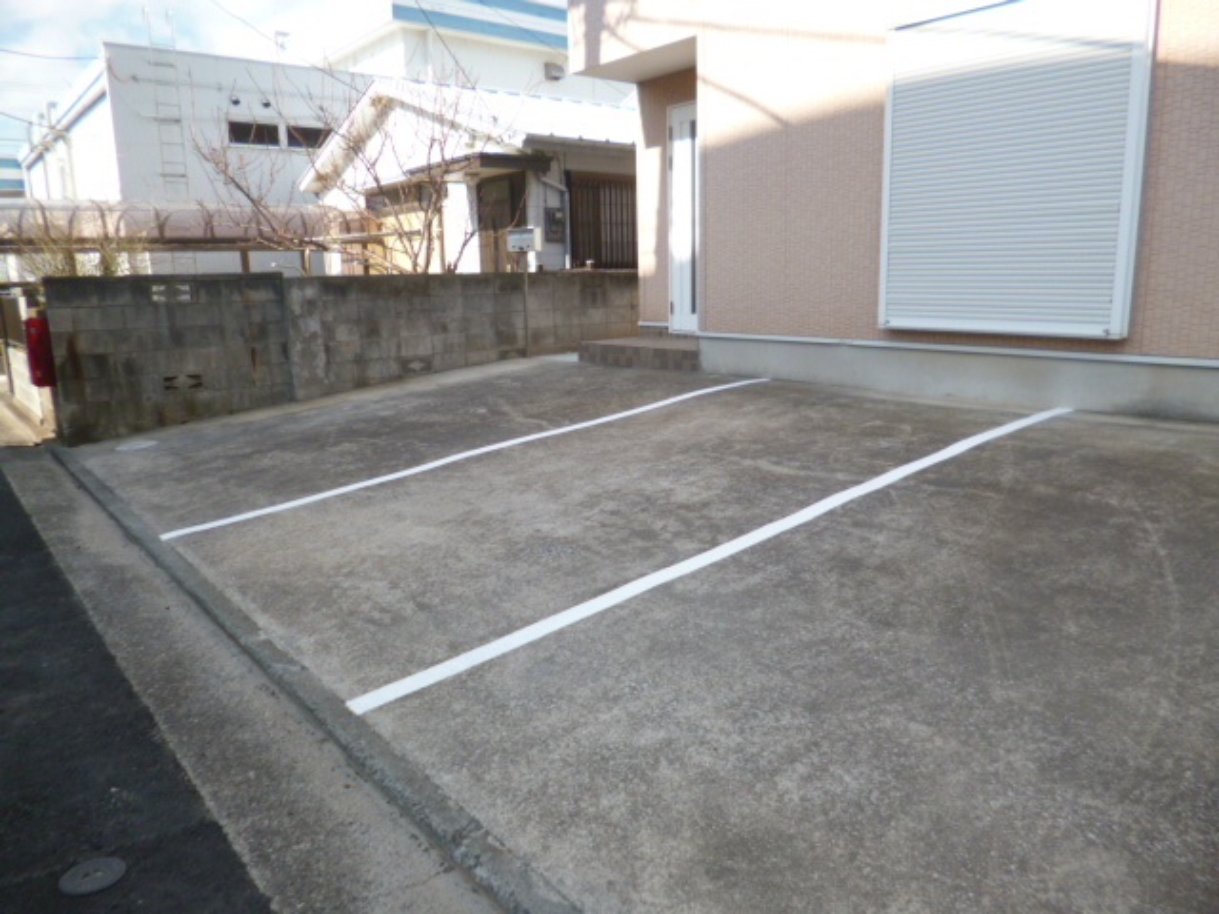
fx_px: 845
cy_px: 457
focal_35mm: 24
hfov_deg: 71.6
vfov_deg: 56.8
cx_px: 610
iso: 100
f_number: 2.5
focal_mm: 4.3
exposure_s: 1/800
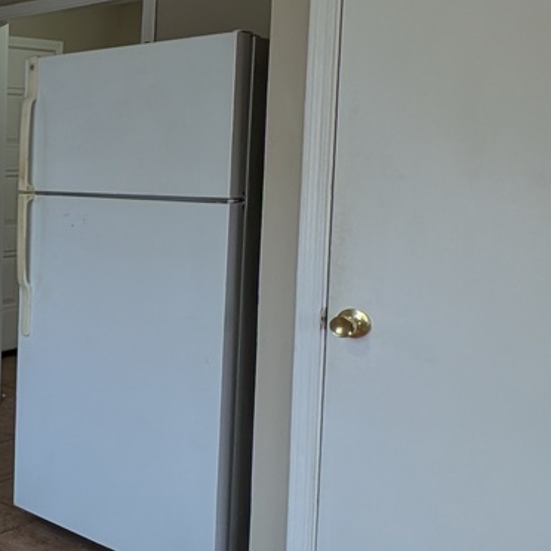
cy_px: 212
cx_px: -238
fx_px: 738
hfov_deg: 29.0
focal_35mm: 41
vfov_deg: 40.7
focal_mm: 2.23
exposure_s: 1/120
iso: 72
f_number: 1.95
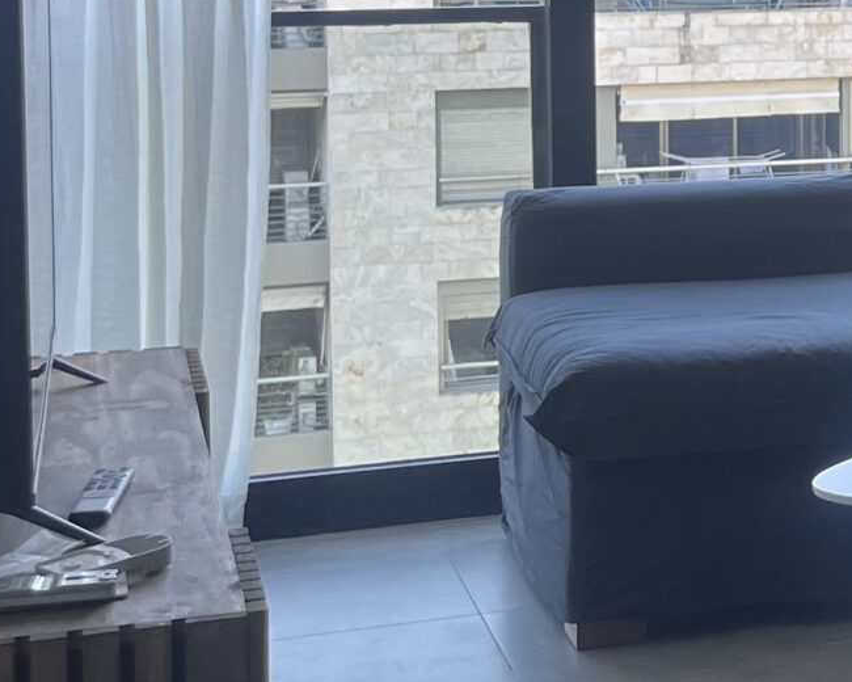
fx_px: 2522
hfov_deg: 16.7
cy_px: -7
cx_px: 1414
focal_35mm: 100
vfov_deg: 15.1
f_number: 1.6
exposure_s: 1/121
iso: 64
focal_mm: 5.1
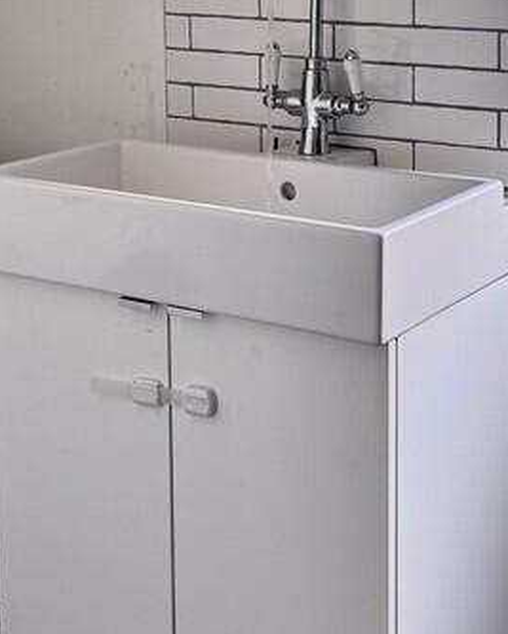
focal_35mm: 72
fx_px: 1351
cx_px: 331
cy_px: 137
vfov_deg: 26.0
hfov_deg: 21.2
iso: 125
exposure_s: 1/100
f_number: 1.78
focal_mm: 6.76
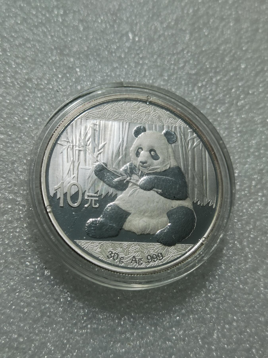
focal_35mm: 55
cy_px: 179
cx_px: 134
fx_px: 568
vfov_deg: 34.9
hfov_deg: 26.6
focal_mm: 6.67
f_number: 1.9
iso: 50
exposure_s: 1/125
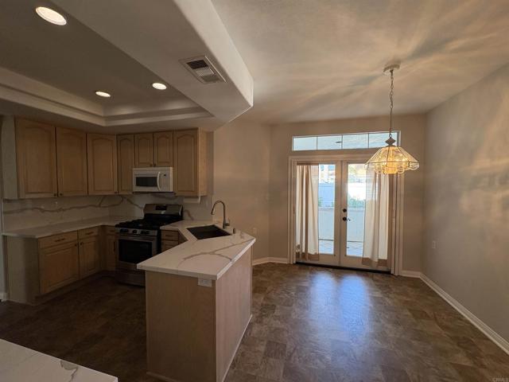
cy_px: 191
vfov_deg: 85.7
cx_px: 254
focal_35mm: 14
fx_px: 206
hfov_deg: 102.1
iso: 250
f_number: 2.2
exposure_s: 1/120
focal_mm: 2.22
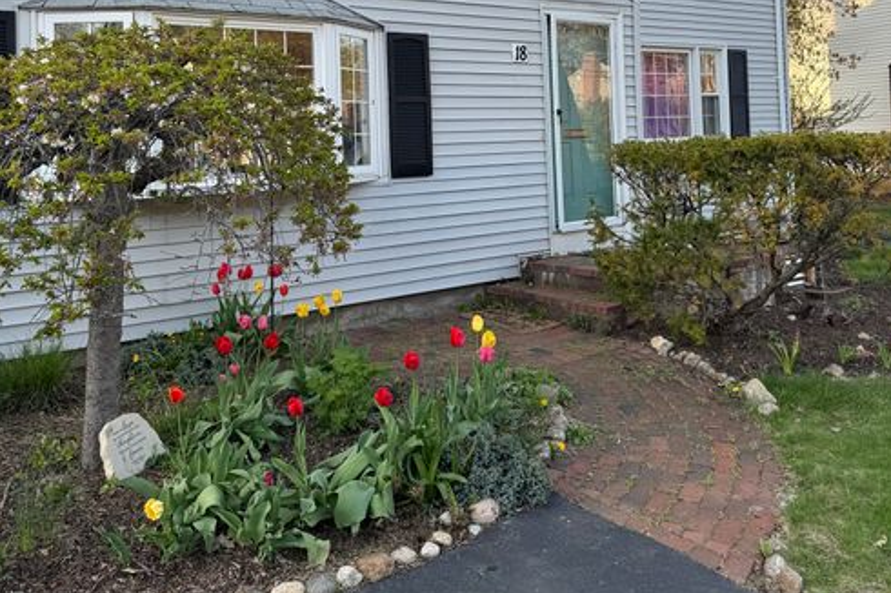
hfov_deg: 55.8
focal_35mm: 34
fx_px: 841
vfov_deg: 37.3
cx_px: 440
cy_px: 110
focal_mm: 6.76
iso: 80
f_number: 1.78
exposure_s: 1/588
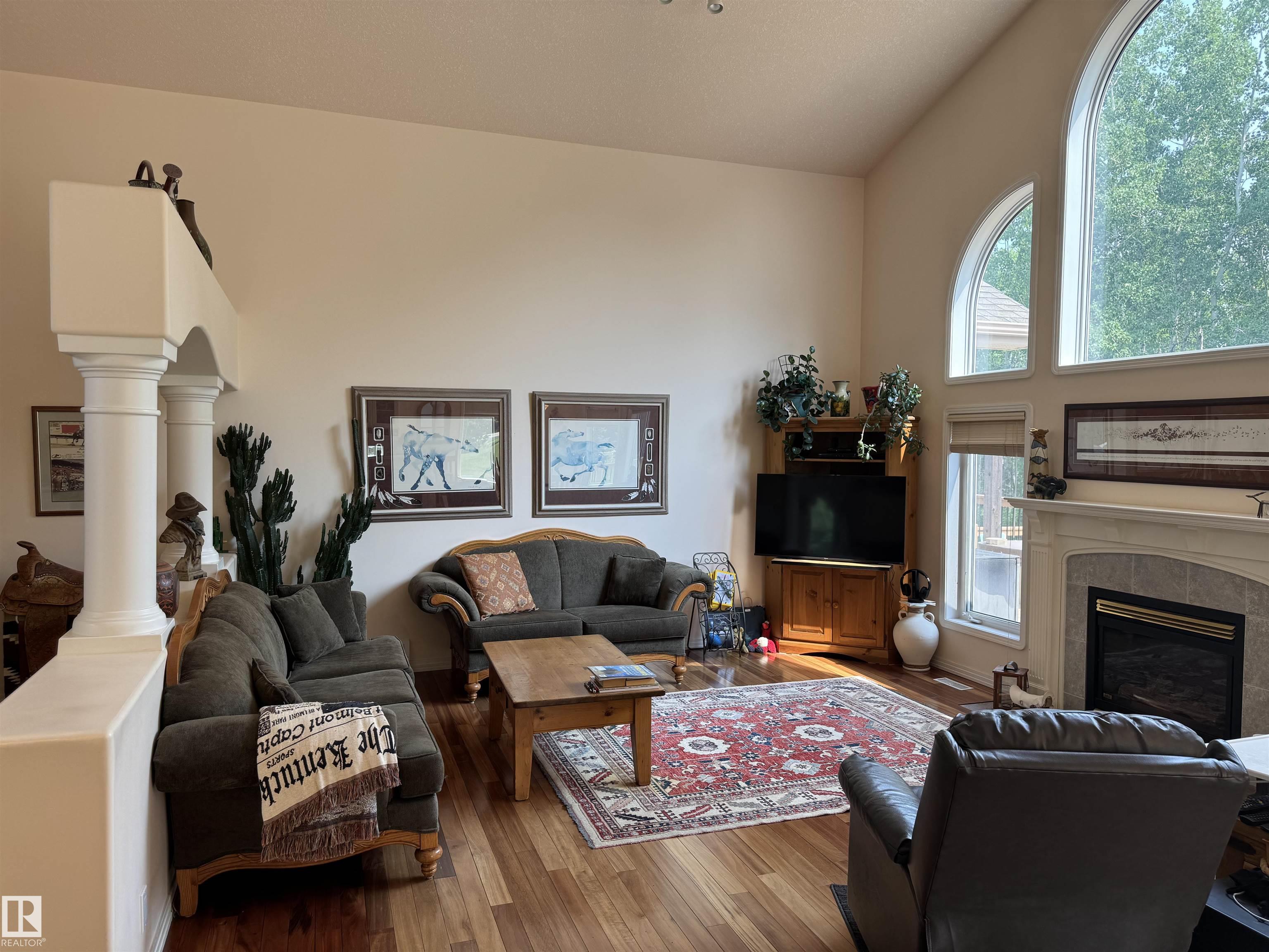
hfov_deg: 71.6
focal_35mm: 24
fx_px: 880
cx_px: 634
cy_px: 476
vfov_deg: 56.8
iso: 64
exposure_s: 1/159
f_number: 1.78
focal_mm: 6.76
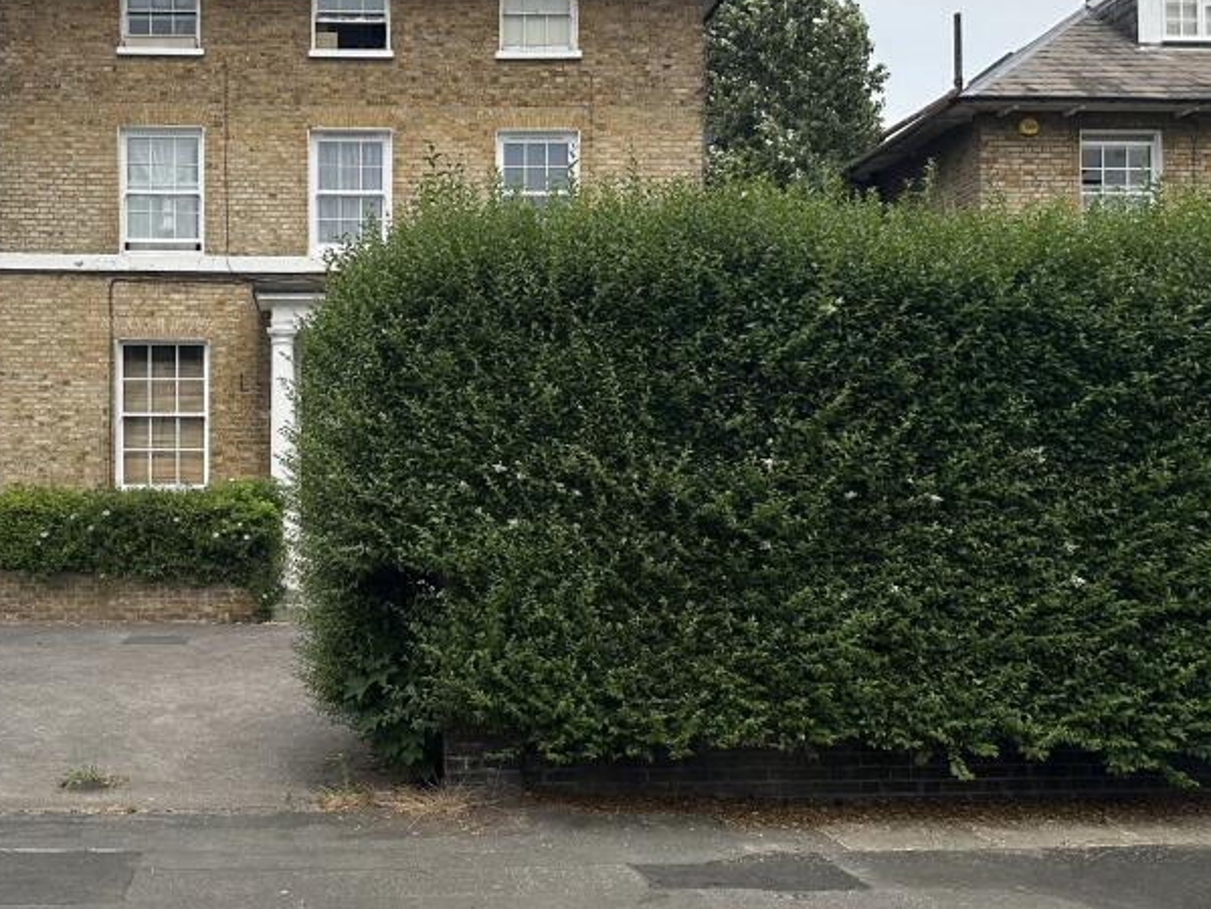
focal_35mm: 41
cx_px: 358
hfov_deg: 44.7
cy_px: 459
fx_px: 1435
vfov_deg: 35.2
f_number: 1.78
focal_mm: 6.86
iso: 80
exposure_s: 1/6623
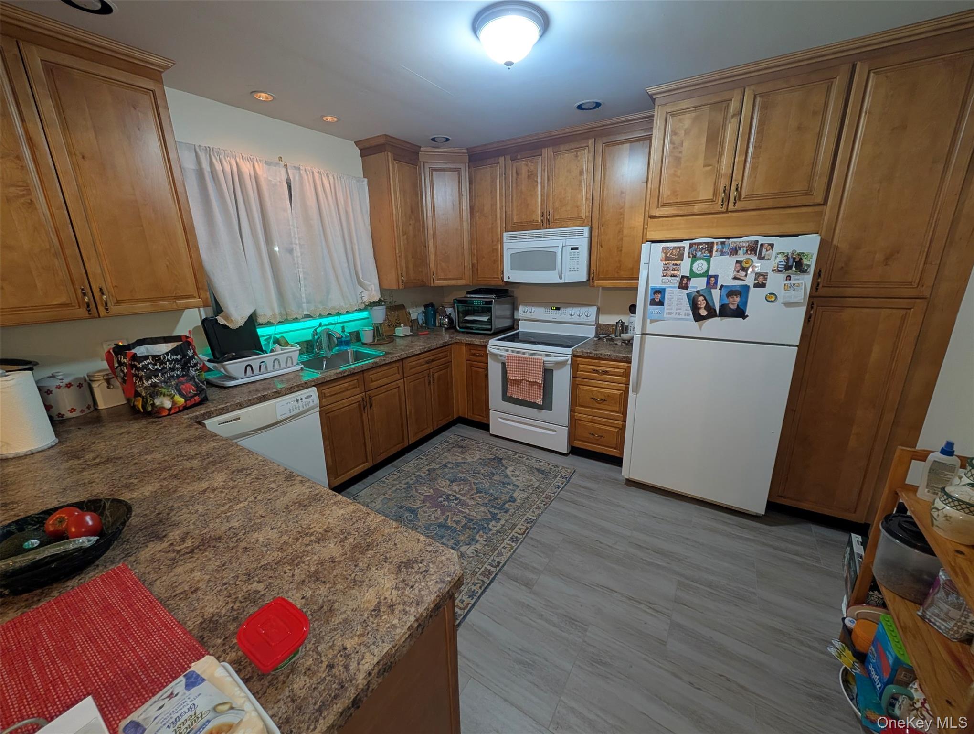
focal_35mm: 12
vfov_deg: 94.6
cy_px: 367
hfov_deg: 110.5
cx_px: 487
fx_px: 338
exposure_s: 1/60
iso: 222
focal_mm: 2.02
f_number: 1.7
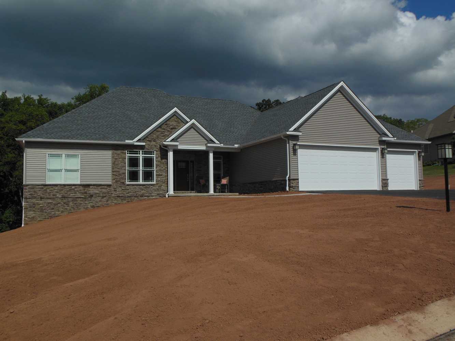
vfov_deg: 48.2
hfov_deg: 61.7
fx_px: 381
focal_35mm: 29
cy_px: 170
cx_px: 228
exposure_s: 1/1500
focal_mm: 5.2
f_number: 6.7
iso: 125
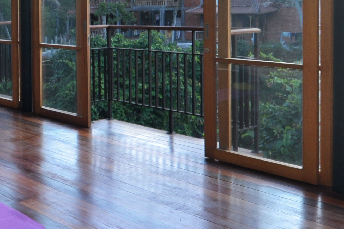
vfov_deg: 24.4
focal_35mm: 54
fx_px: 512
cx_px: 10
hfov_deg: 34.3
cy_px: 20
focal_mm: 11
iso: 320
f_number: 5
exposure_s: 1/30
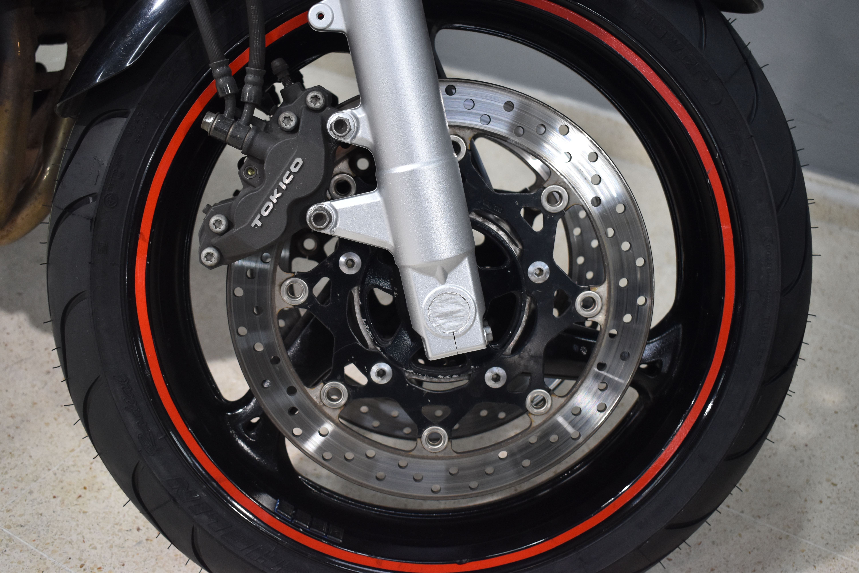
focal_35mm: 39
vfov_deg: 34.2
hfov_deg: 49.6
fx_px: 931
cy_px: 286
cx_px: 430
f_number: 4
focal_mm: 26
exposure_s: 1/50
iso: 800
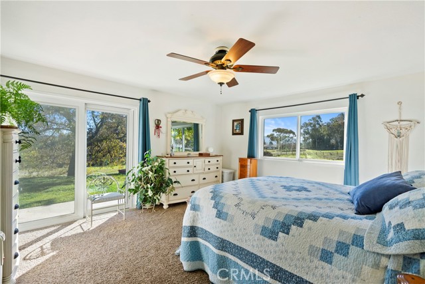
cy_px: 142
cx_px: 212
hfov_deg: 96.7
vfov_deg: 73.8
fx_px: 189
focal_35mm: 16
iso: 400
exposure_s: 1/40
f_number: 7.1
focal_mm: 16
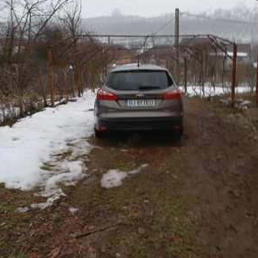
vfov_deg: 48.0
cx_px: 129
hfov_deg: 48.5
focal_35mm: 34
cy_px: 95
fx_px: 287
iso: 117
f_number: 1.8
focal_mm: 4.27
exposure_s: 1/50
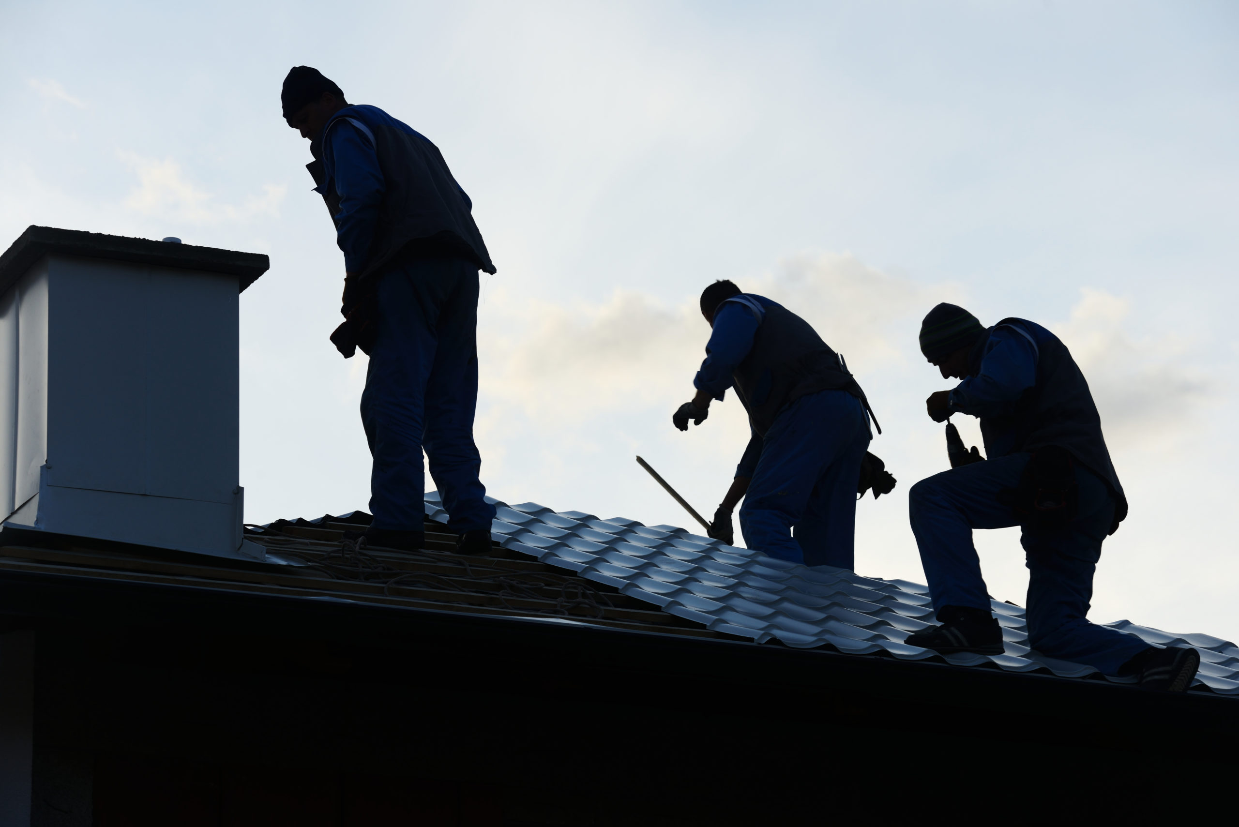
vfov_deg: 10.2
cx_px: 620
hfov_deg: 15.2
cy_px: 414
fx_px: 4648
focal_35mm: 135
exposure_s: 1/200
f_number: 8
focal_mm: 135
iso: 100
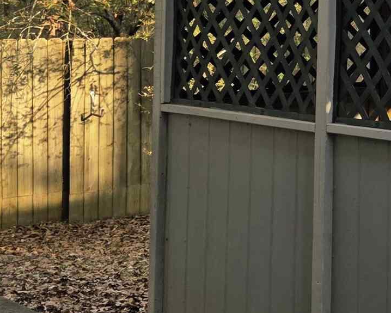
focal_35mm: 96
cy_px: -63
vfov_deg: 15.5
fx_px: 1111
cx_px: 783
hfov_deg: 15.7
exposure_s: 1/1667
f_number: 1.7
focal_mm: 6.3
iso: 80
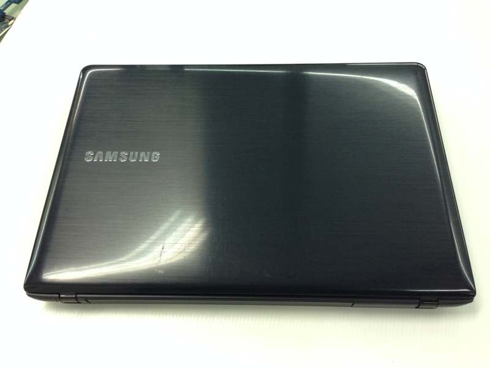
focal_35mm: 33
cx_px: 245
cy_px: 184
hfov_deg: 55.4
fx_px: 467
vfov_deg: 42.9
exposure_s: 1/20
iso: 100
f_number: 2.4
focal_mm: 4.12
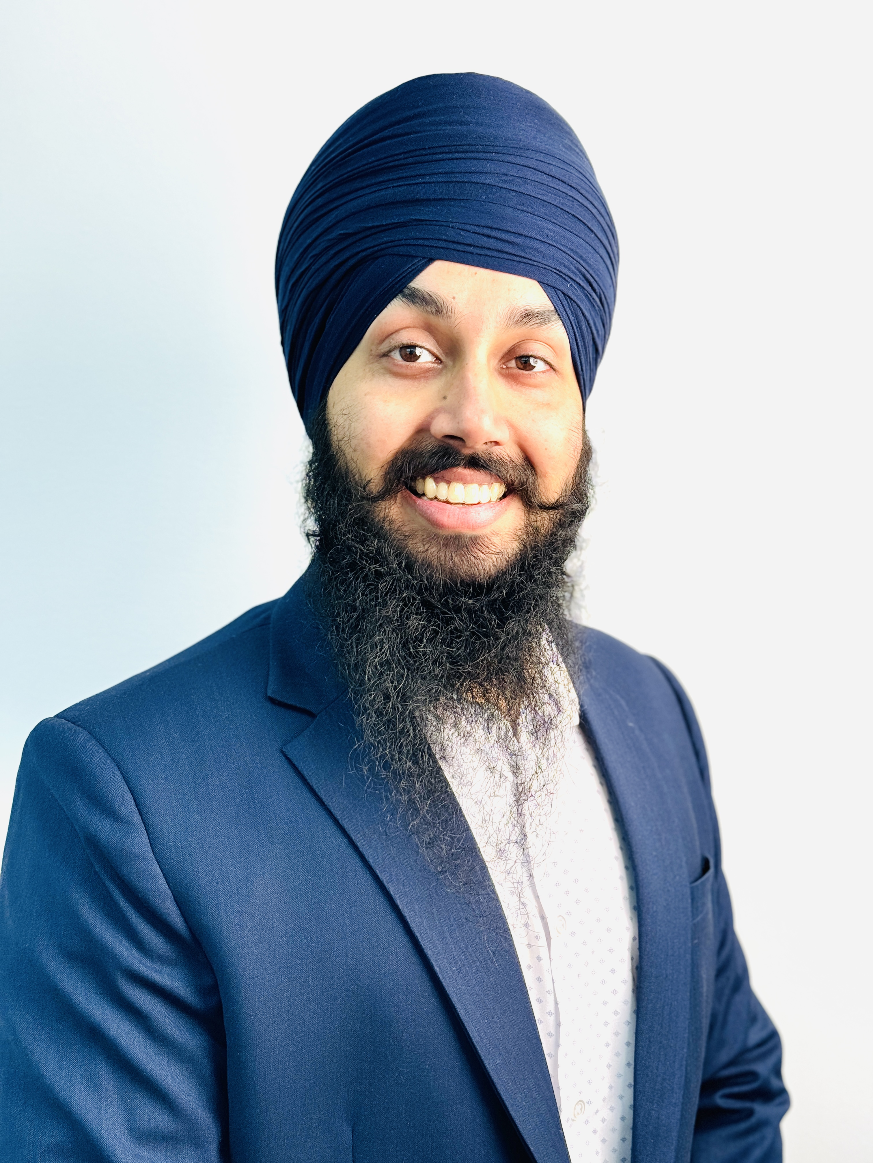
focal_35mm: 48
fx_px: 1614
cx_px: 436
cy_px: 582
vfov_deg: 39.7
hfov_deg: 30.3
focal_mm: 6.76
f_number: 1.78
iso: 80
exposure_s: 1/126
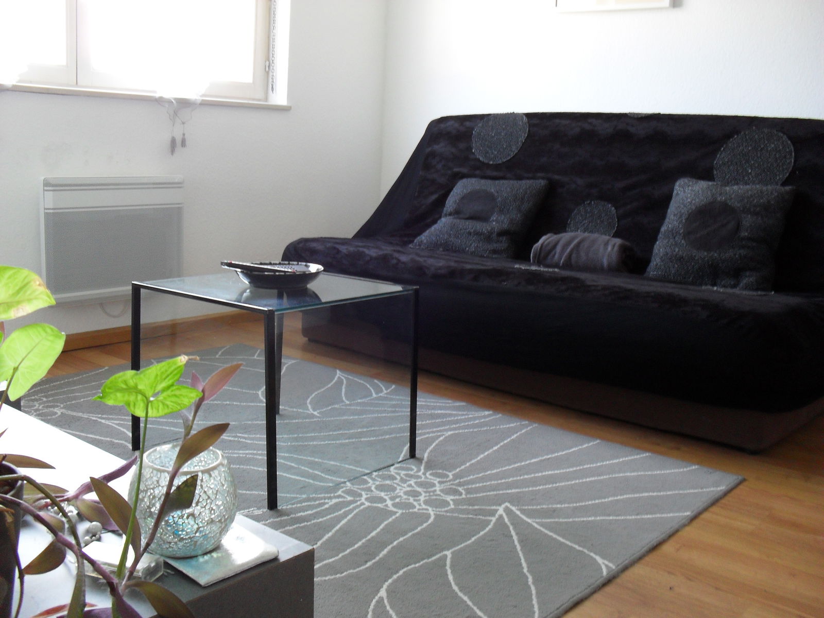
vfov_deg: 40.7
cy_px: 309
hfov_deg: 52.6
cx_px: 412
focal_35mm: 35
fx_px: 833
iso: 200
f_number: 3.2
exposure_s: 1/20
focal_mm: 6.3
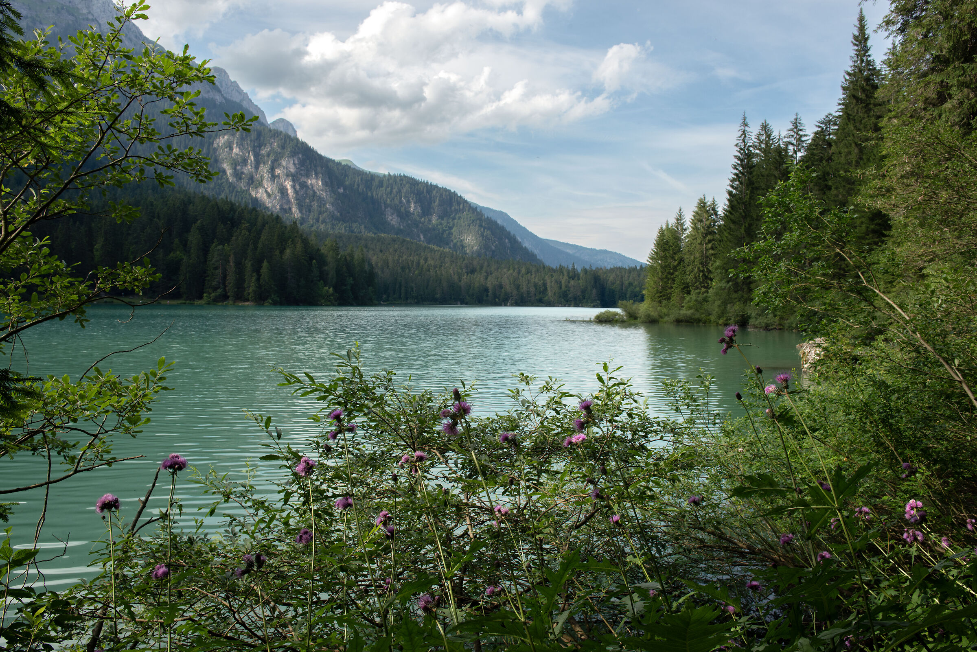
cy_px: 326
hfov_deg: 65.5
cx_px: 488
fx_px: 760
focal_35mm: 28
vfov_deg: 46.4
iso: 200
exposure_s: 1/125
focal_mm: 28
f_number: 11
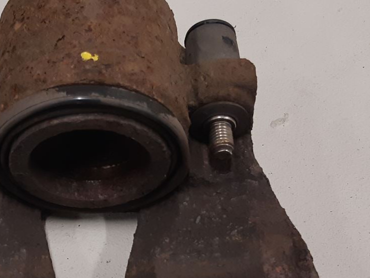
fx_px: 770
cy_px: 216
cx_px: 122
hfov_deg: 26.9
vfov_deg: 20.2
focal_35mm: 72
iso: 125
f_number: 1.7
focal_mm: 3.93
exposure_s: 1/50
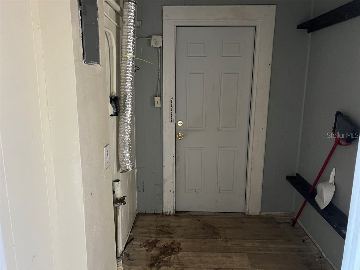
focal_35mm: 26
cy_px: 135
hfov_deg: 67.3
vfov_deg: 53.1
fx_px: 270
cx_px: 180
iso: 640
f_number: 1.5
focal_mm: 5.7
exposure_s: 1/40
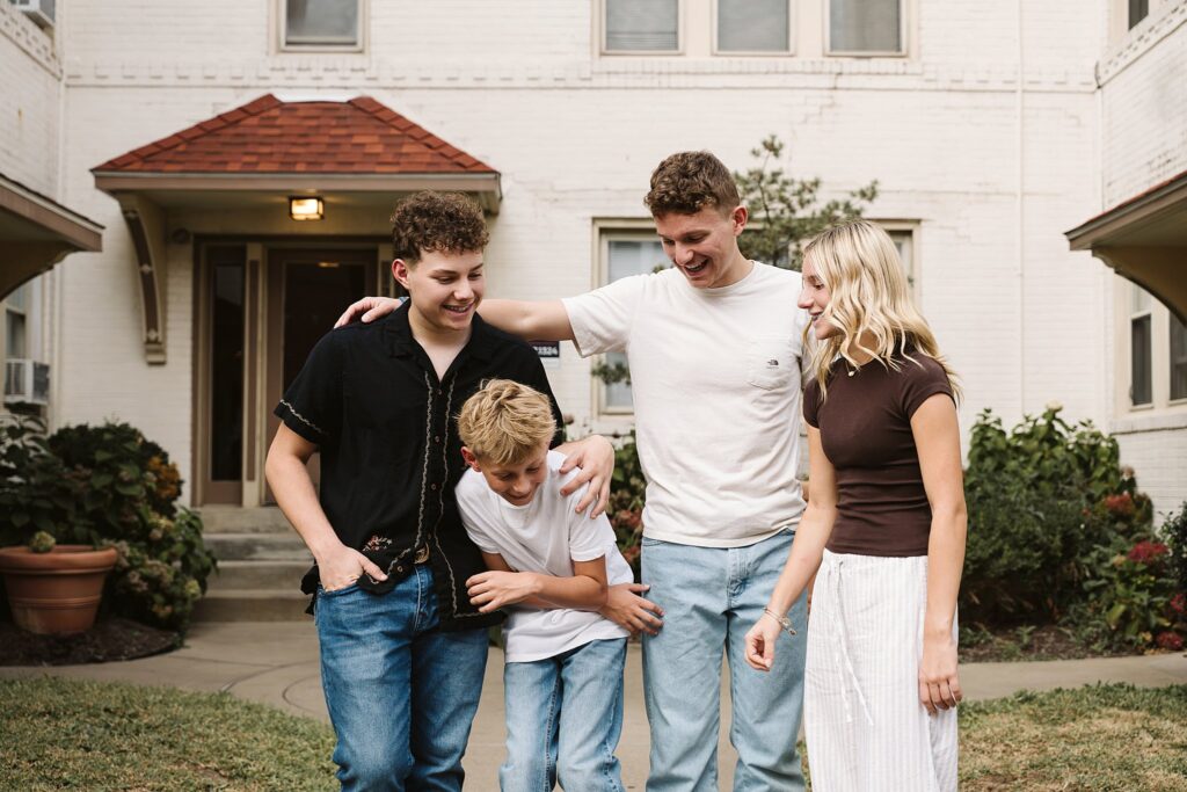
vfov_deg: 29.3
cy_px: 396
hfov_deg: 42.7
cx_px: 594
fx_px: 1517
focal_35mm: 46
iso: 400
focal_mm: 46
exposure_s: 1/800
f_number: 4
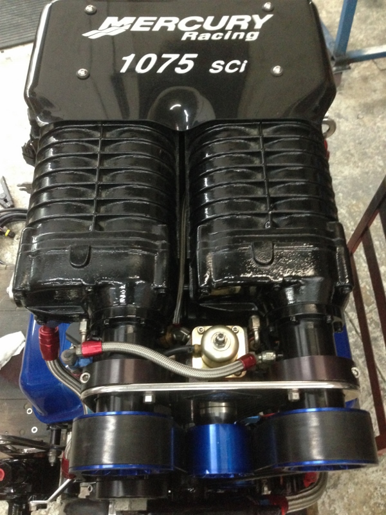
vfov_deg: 55.4
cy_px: 258
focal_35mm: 33
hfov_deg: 42.9
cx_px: 193
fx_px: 491
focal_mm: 4.12
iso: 500
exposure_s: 1/15
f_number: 2.4
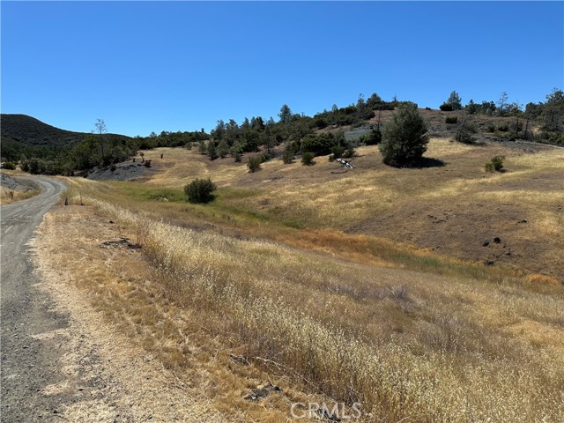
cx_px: 282
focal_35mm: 24
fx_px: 391
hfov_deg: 71.6
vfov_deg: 56.8
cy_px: 212
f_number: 1.78
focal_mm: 6.86
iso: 80
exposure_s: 1/6623
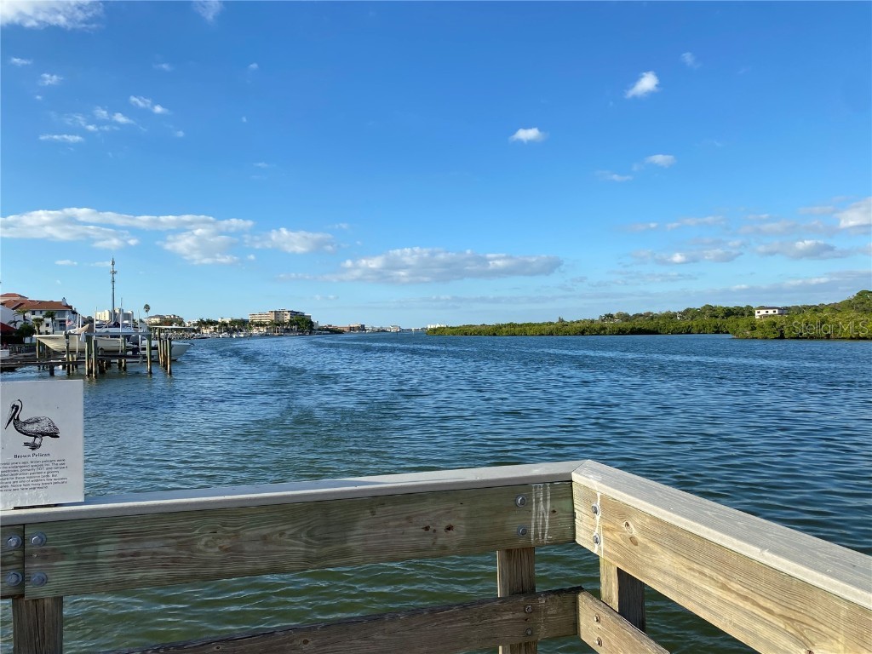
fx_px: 655
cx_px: 436
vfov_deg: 53.1
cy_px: 327
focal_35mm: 26
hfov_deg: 67.3
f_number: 1.8
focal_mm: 4.25
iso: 32
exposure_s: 1/2571
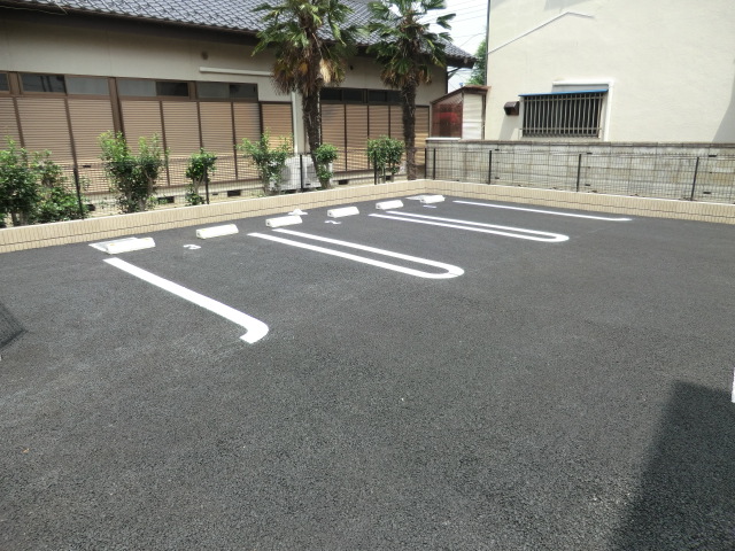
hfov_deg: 71.6
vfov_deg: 56.8
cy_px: 276
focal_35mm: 24
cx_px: 368
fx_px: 510
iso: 80
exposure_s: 1/500
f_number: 3.2
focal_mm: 4.3
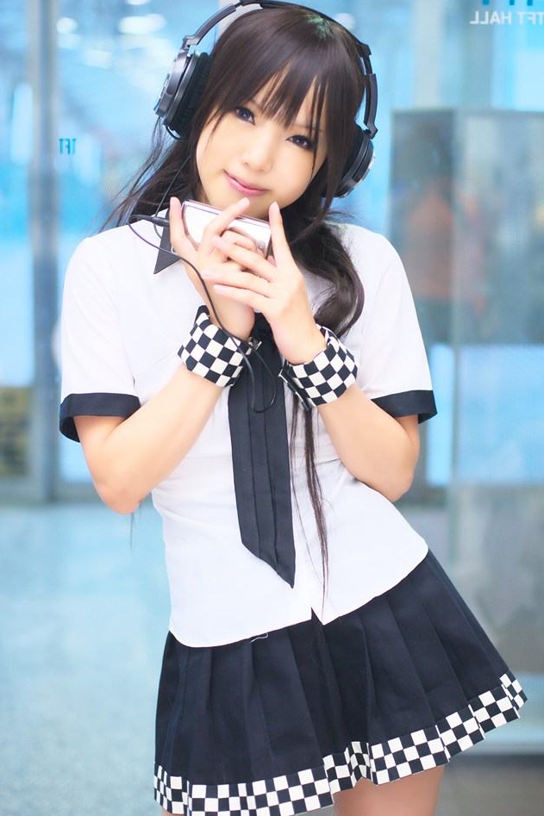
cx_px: 298
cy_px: 395
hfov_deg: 23.8
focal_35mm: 57
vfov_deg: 35.1
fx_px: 1292
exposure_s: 1/160
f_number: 2
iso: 800
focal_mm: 50
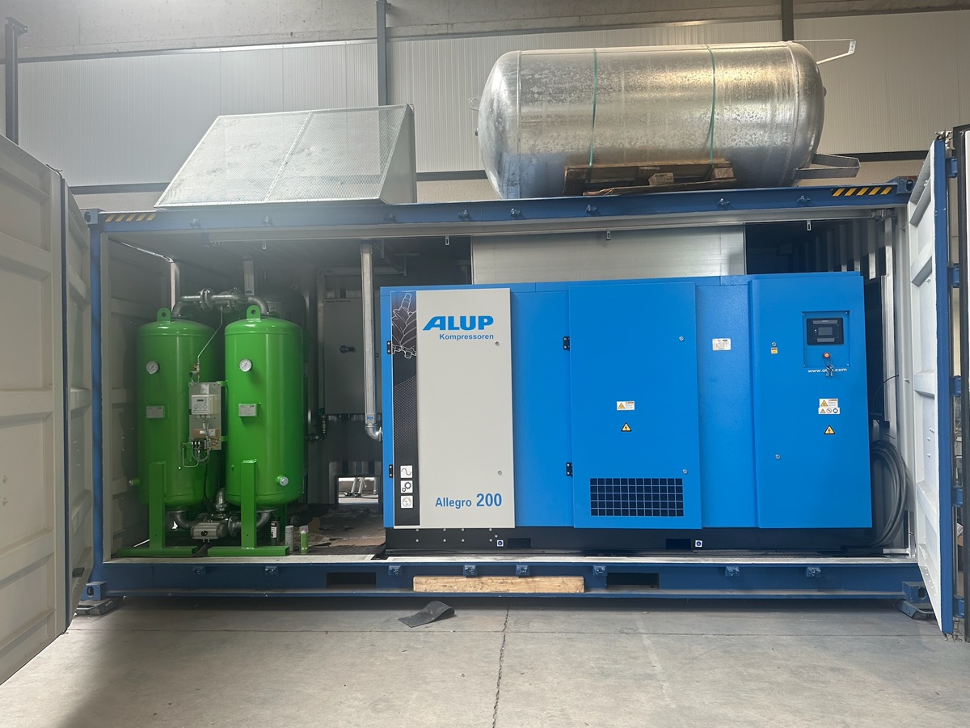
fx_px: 673
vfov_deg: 56.8
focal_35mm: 24
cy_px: 364
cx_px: 485
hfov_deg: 71.6
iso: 100
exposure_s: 1/166
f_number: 1.78
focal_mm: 6.86
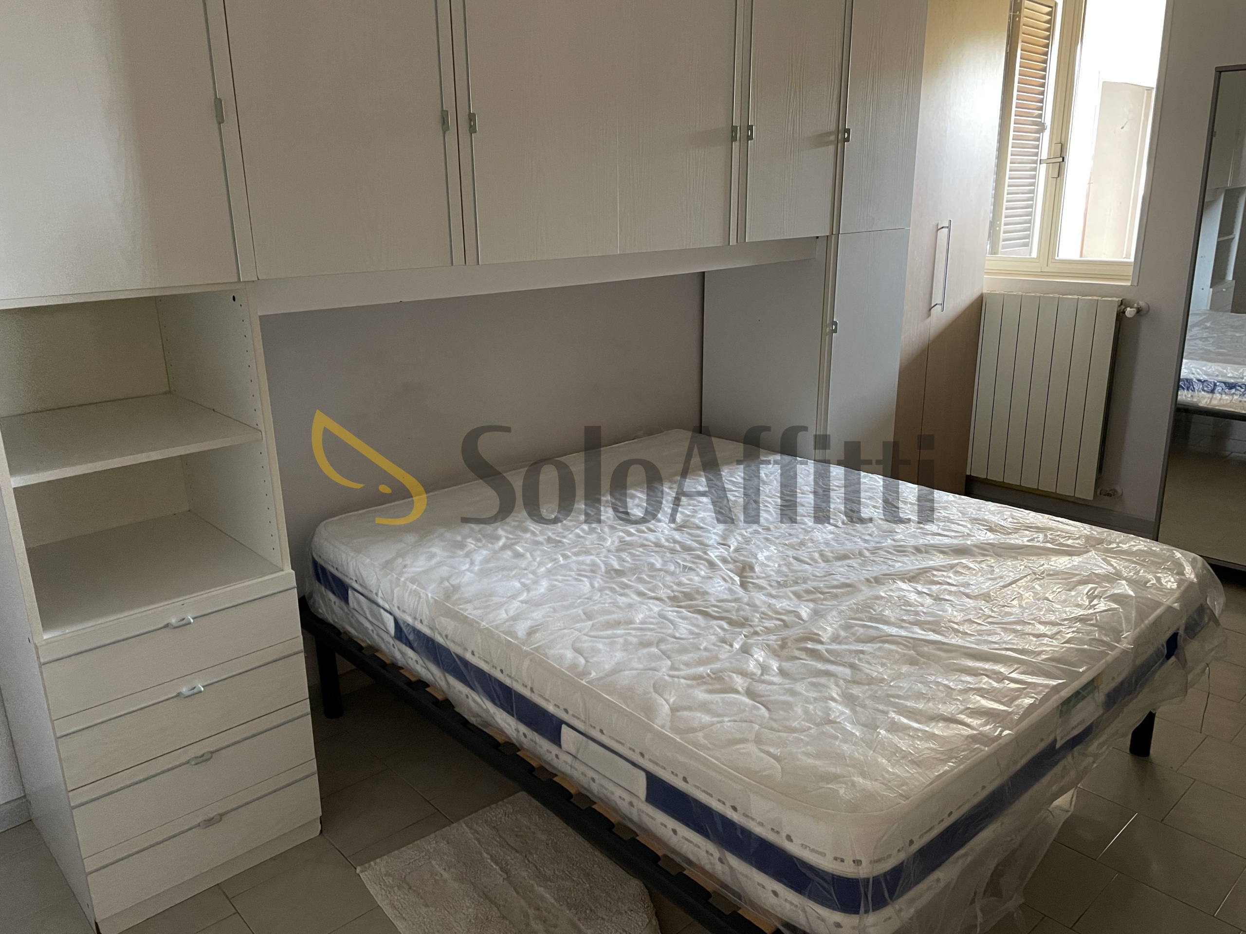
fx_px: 936
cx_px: 623
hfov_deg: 67.3
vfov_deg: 53.1
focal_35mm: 26
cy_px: 467
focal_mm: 4.2
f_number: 1.6
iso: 400
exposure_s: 1/60
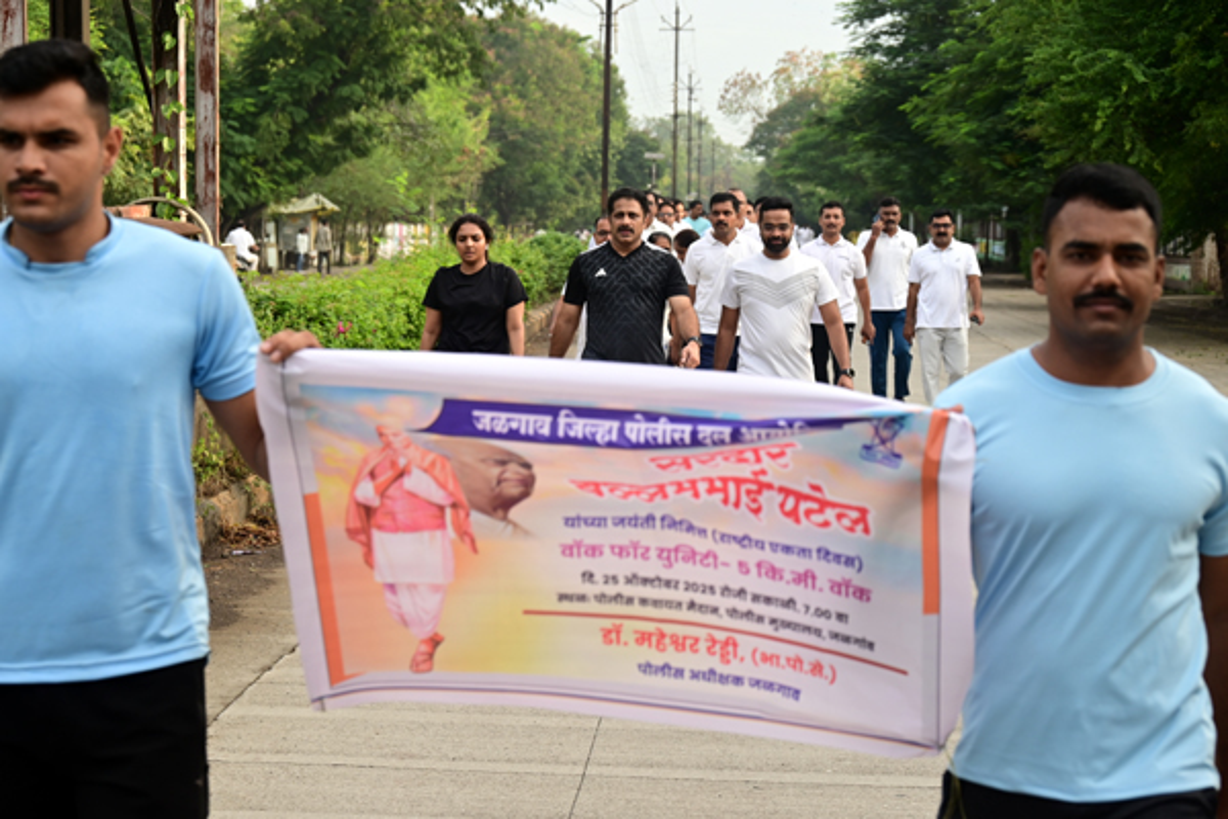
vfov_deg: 18.7
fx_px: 2490
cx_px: 614
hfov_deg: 27.7
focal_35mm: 73
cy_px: 410
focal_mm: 73
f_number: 6
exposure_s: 1/125
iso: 320
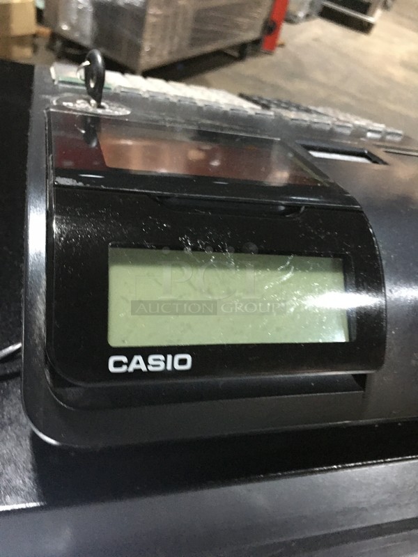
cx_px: 209
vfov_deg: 61.7
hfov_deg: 48.2
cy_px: 278
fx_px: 467
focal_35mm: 29
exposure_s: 1/4
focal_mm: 4.15
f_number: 2.2
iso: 64
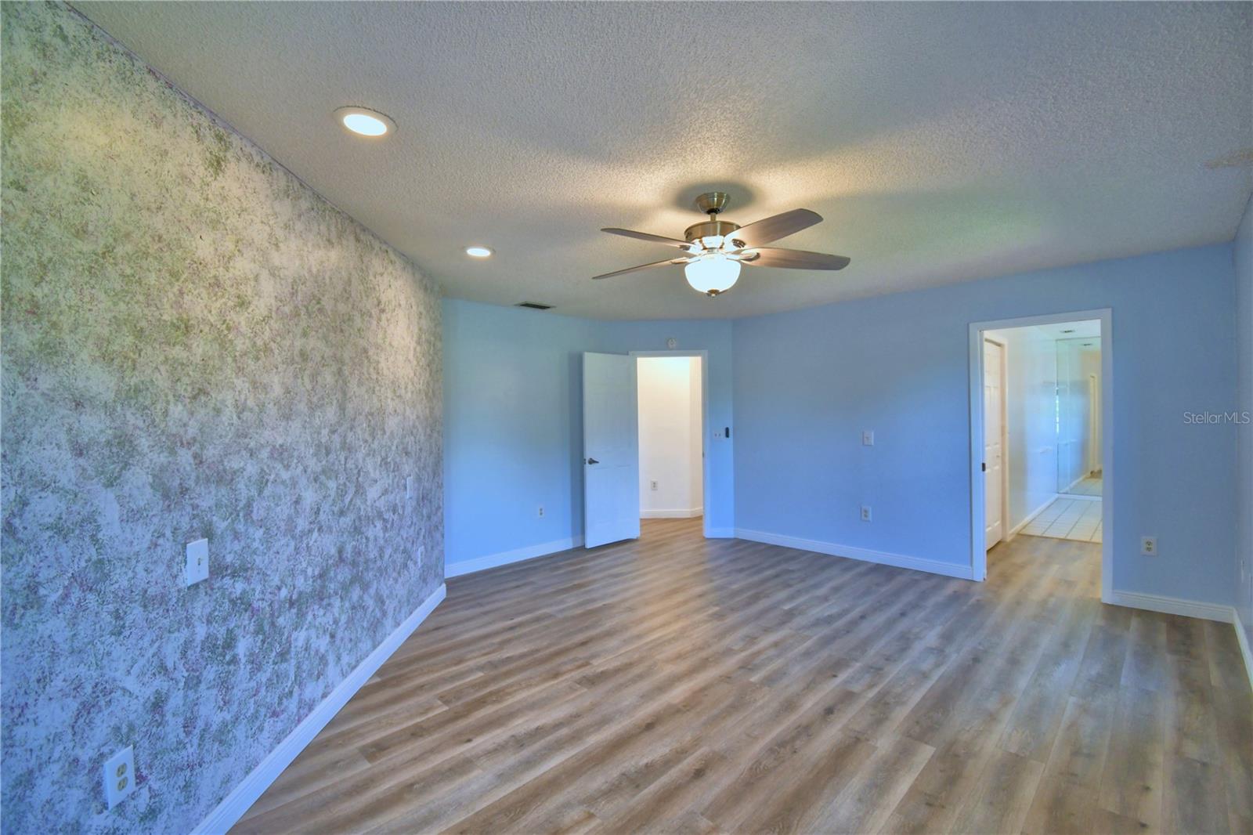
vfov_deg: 77.3
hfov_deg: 100.4
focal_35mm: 15
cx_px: 626
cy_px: 418
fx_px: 522
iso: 400
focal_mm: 10
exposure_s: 1/60
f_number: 4.5
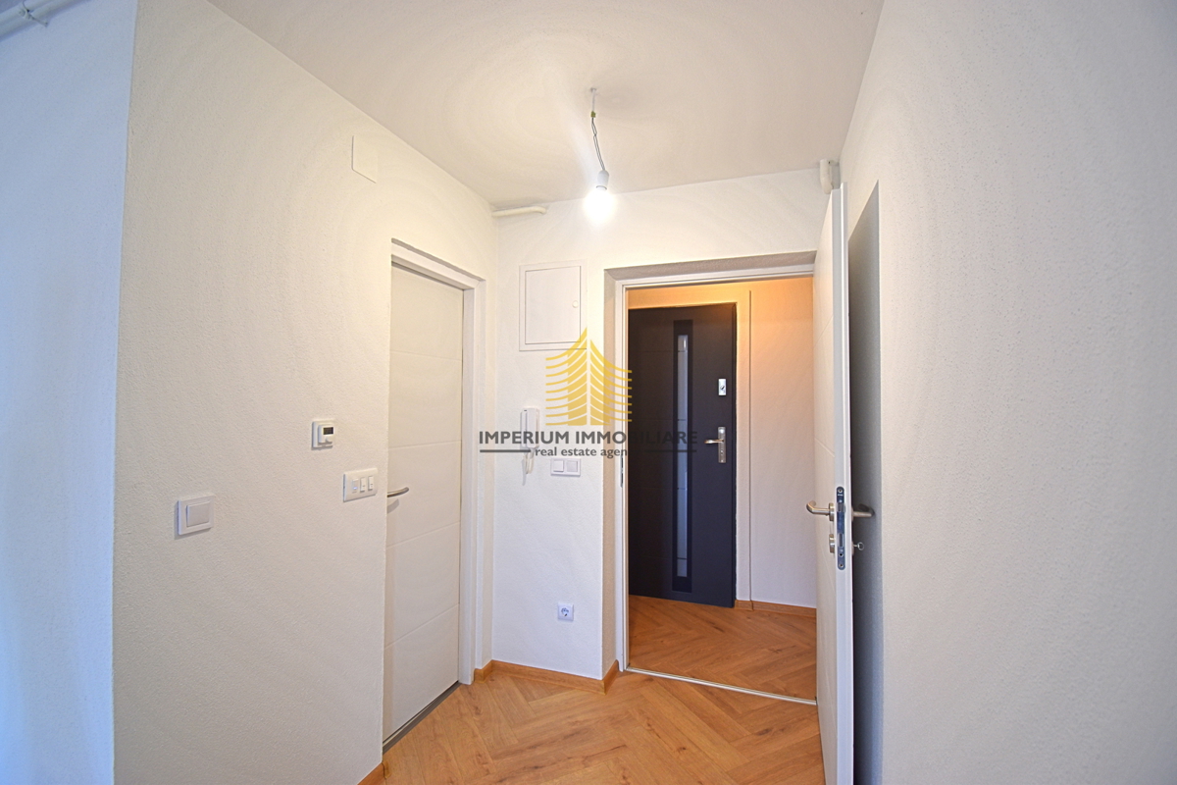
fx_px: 490
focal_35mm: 15
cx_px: 588
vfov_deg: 77.3
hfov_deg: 100.4
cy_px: 392
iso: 100
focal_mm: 10
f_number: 4.5
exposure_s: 1/40
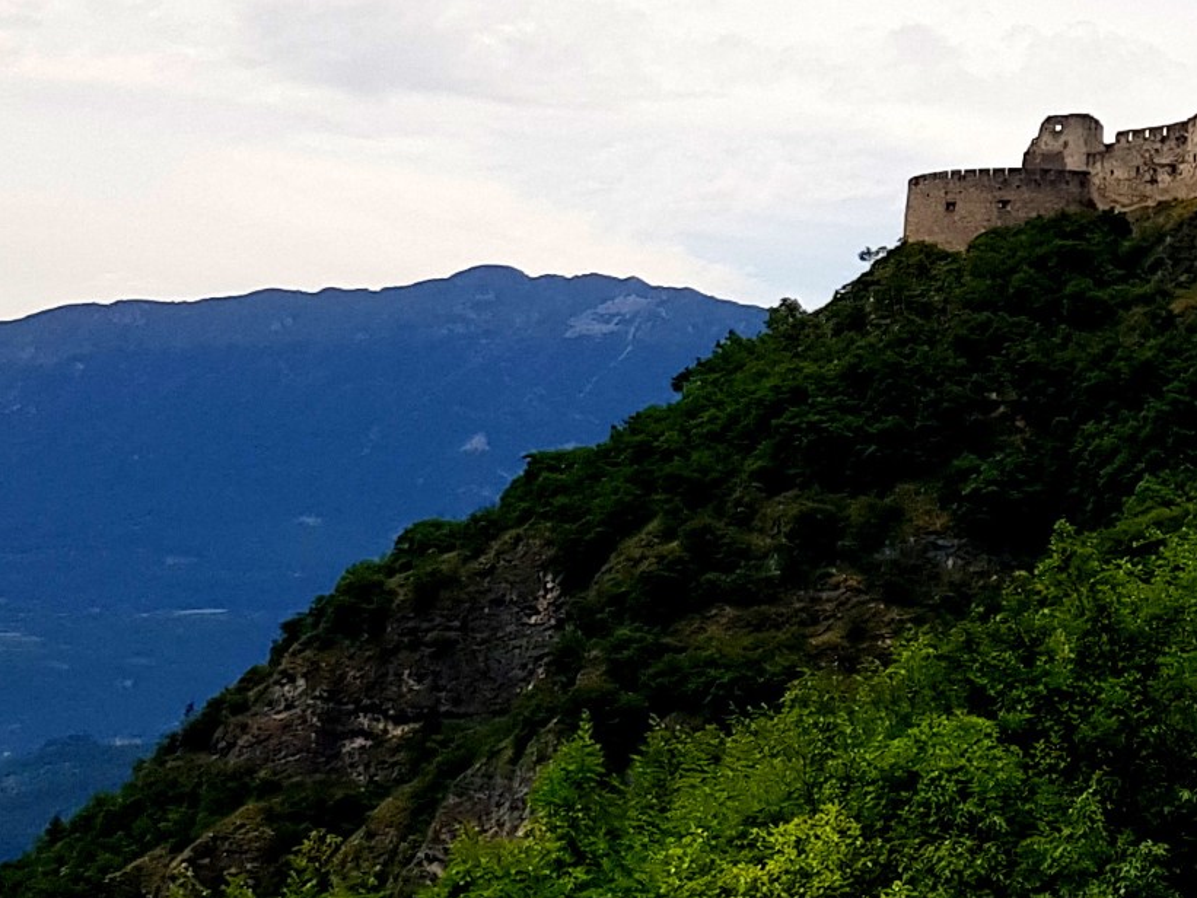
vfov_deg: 15.0
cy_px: 211
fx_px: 3389
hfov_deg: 18.9
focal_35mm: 98
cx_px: 1462
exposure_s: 1/2792
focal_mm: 4.3
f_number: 1.7
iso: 40
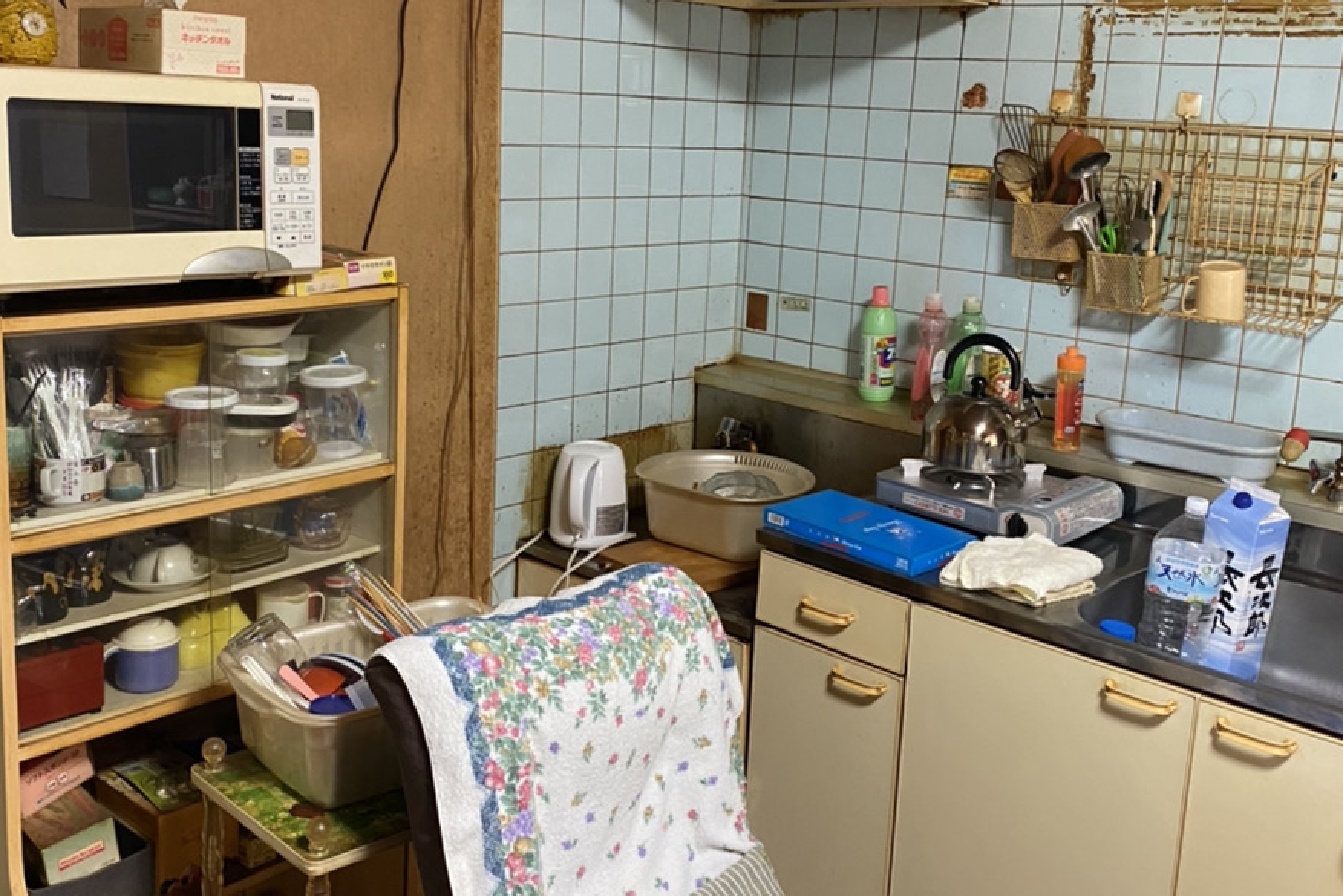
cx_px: 685
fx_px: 1380
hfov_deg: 51.9
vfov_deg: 35.8
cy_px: 366
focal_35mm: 37
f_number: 1.8
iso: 250
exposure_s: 1/50
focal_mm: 4.25
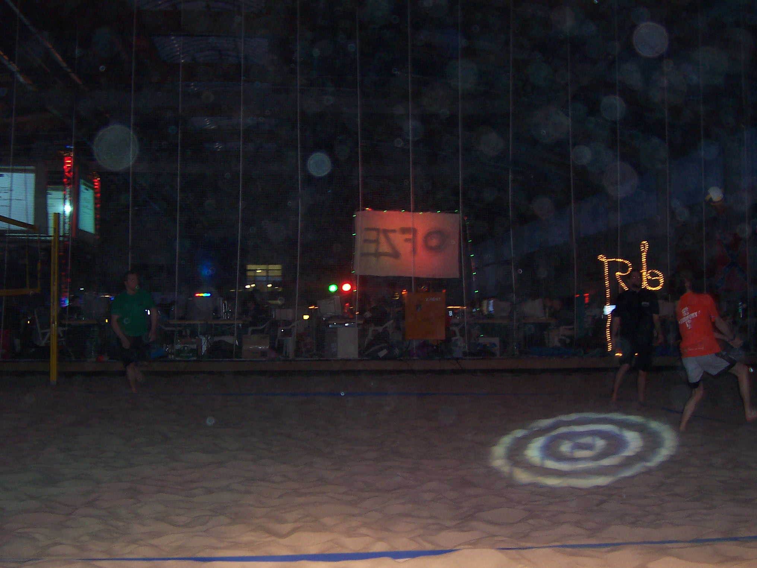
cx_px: 378
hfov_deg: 52.6
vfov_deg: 40.7
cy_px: 284
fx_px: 765
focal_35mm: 35
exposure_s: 1/30
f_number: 2.8
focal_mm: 5.6
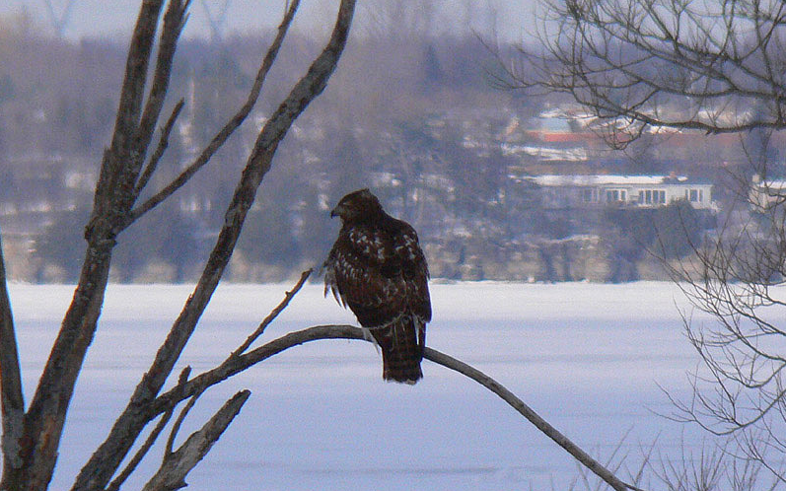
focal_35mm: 447
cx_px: 393
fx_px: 9575
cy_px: 286
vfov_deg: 2.9
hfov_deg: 4.7
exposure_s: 1/640
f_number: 8
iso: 200
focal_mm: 88.8
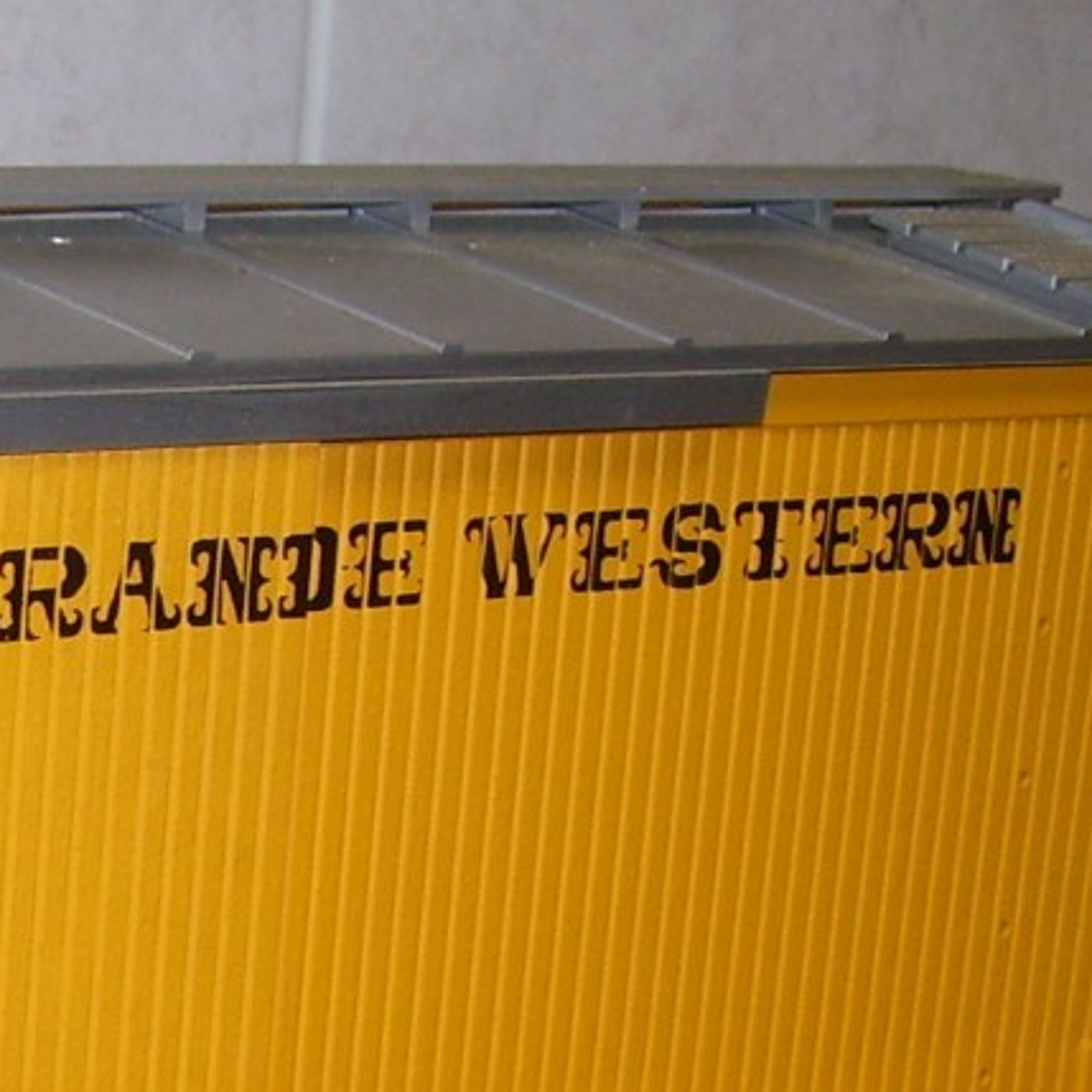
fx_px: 4354
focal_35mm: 122
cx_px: -512
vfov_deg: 14.0
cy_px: 1138
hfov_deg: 13.5
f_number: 2.7
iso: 80
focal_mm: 6
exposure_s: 1/60
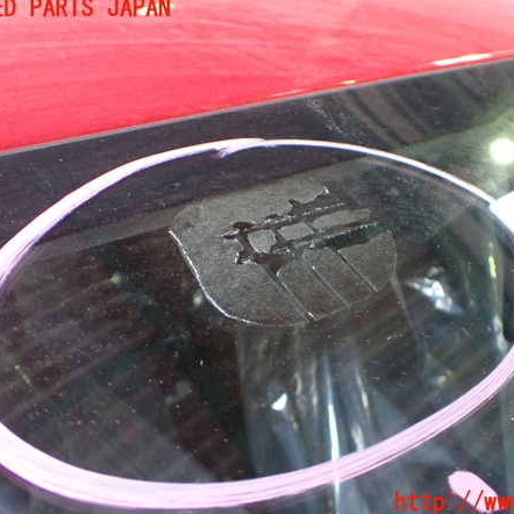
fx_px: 605
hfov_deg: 45.8
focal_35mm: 36
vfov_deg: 46.0
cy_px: 256
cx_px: 308
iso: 800
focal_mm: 5.4
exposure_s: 1/80
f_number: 2.3
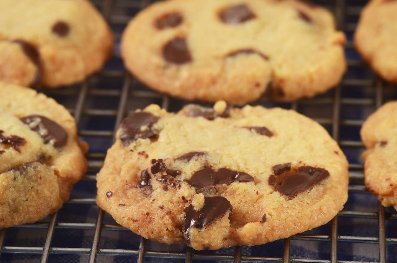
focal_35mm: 158
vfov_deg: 8.7
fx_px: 1733
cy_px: 132
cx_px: 198
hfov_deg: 13.1
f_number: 8
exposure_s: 1/30
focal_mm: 105
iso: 100
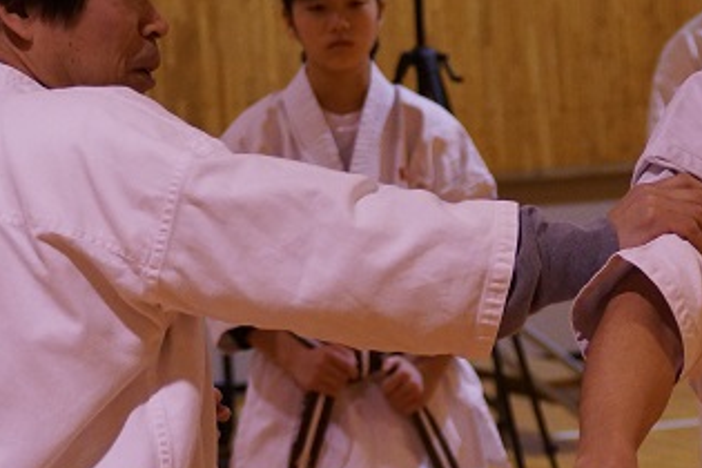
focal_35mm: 235
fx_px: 4590
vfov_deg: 5.8
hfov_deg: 8.7
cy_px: 272
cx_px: 608
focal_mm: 55
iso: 800
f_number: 4
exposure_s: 1/100
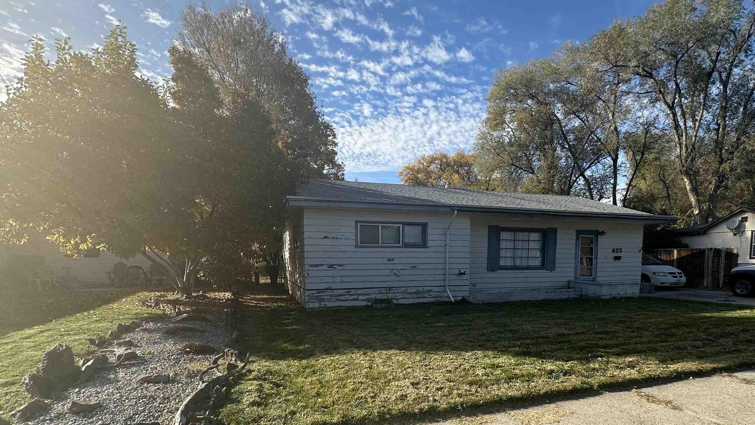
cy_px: 300
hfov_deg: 86.6
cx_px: 397
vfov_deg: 54.2
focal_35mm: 20
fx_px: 400
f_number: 2.2
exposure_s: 1/932
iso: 40
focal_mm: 2.22
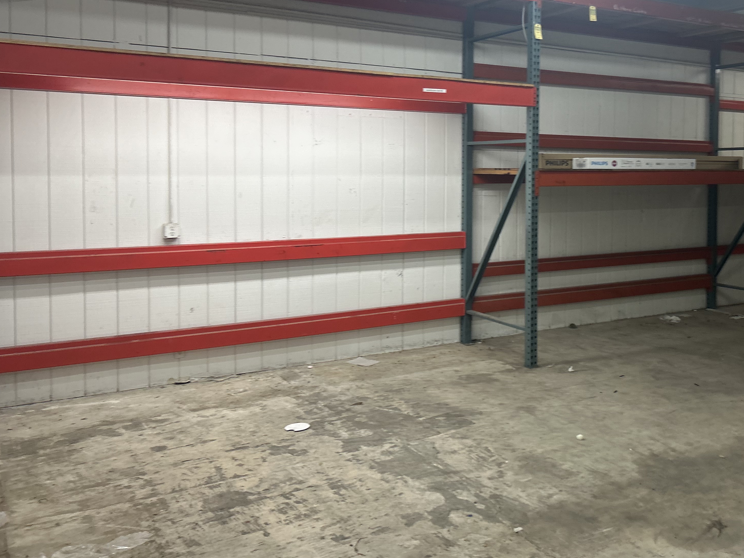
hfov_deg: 50.7
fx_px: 774
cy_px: 194
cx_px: 480
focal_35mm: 36
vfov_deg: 39.3
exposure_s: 1/120
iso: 100
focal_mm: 5.7
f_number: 1.5
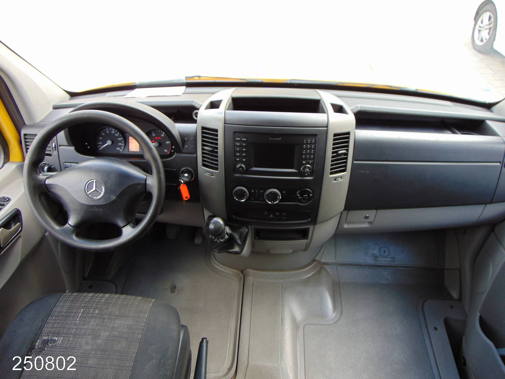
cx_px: 252
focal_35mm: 25
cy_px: 190
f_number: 3
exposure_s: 1/40
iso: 80
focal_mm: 4.5
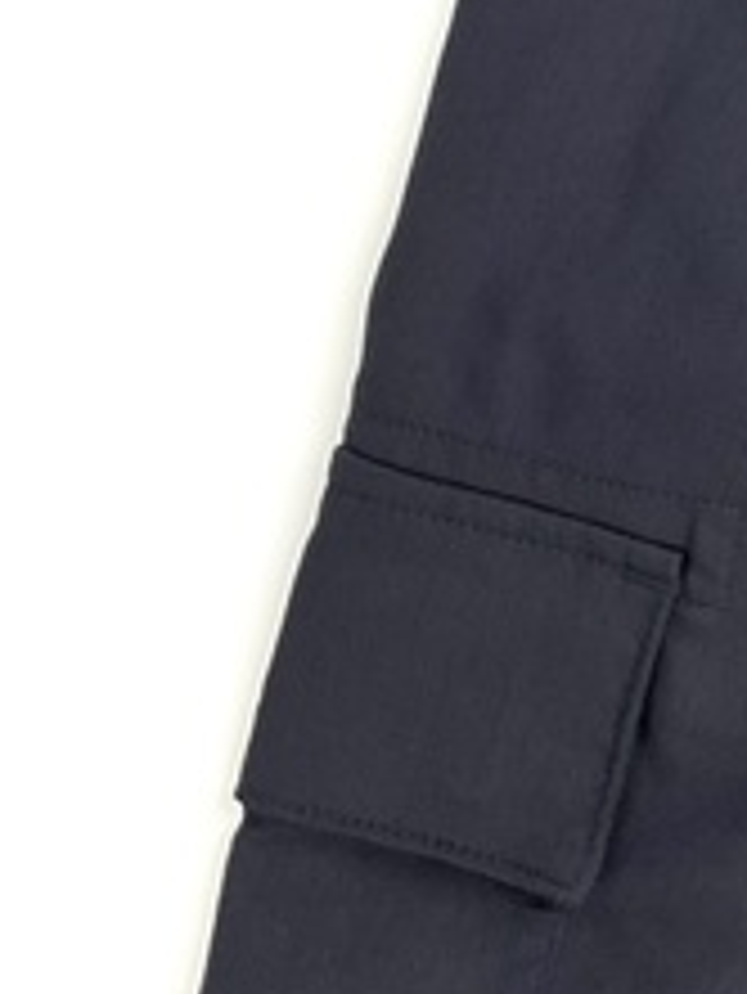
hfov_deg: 16.7
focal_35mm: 84
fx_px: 2415
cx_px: 954
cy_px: 265
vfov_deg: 23.1
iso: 32
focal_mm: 3
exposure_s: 1/100
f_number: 1.8
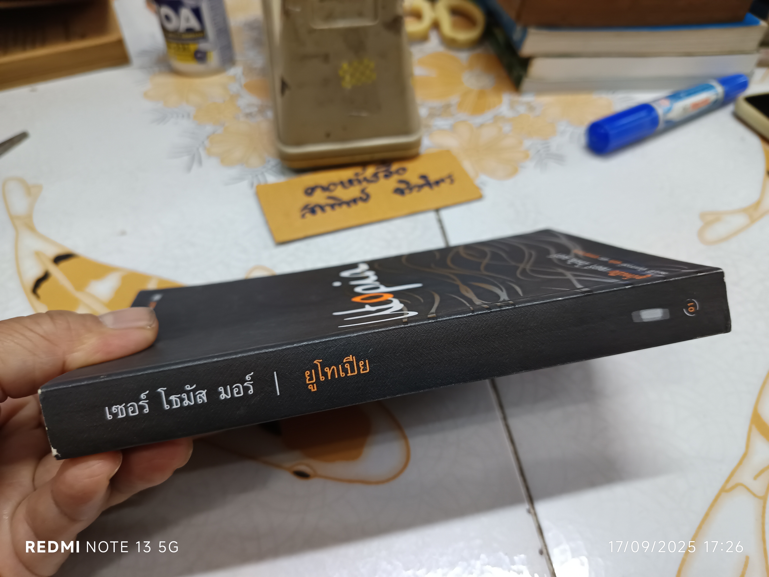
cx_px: 384
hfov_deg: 71.6
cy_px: 288
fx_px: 533
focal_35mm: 24
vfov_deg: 56.8
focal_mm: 5.31
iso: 1091
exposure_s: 1/33.3
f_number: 1.7
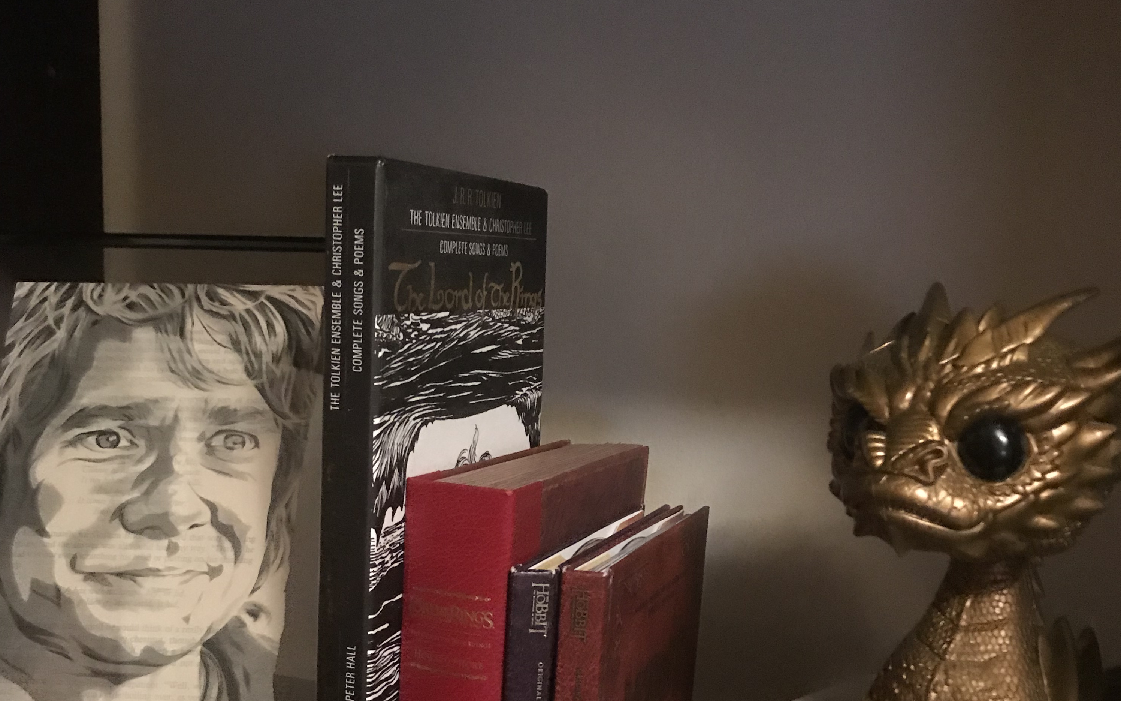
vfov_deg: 31.8
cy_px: 460
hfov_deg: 49.3
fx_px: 1222
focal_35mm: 40
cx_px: 563
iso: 100
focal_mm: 3.99
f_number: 1.8
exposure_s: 1/5
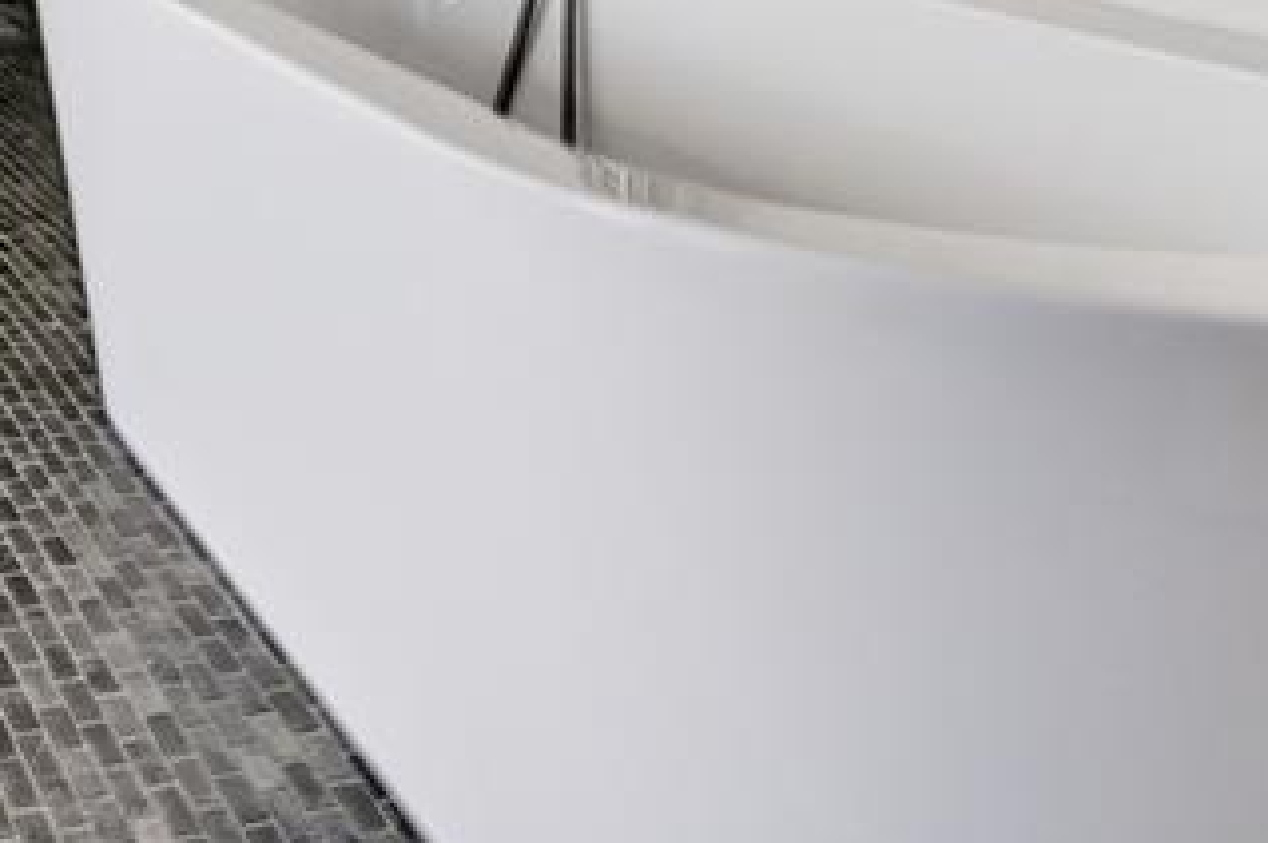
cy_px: -366
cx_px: -107
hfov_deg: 37.1
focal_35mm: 45
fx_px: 1583
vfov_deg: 24.3
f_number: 8
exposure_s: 1/500
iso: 3200
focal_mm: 14
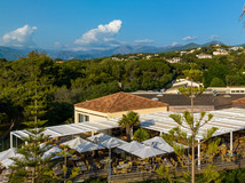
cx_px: 210
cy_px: 67
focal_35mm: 42
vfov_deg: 34.1
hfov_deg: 42.0
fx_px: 297
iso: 100
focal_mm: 12.3
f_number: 11
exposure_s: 1/120
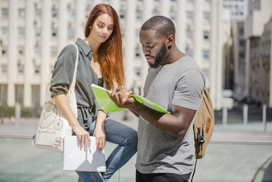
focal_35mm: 105
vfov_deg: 13.1
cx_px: 136
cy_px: 91
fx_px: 794
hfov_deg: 19.4
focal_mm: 105
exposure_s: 1/2500
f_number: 3.5
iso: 320
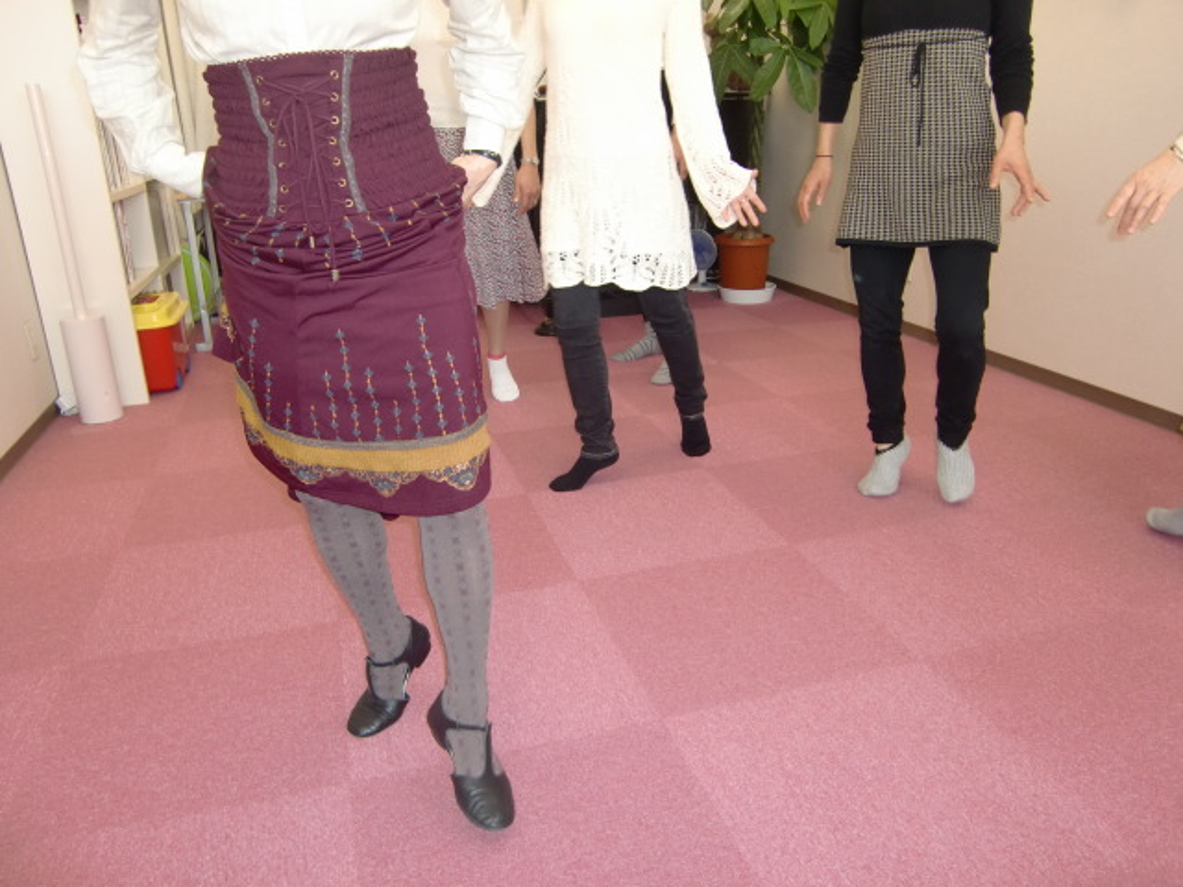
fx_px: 957
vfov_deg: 49.7
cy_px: 444
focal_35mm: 28
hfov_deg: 63.4
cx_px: 592
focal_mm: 4.9
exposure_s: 1/60
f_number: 2.6
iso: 125
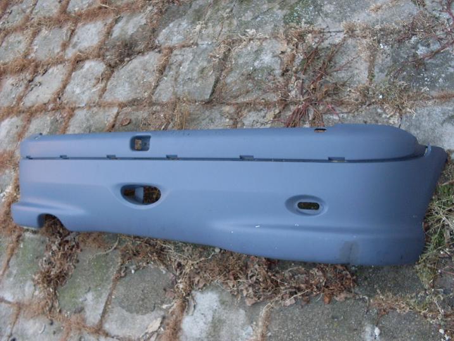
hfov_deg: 49.0
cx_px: 227
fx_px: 498
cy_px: 170
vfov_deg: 37.7
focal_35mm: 38
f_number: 2.8
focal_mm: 6.3
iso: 80
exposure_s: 1/30
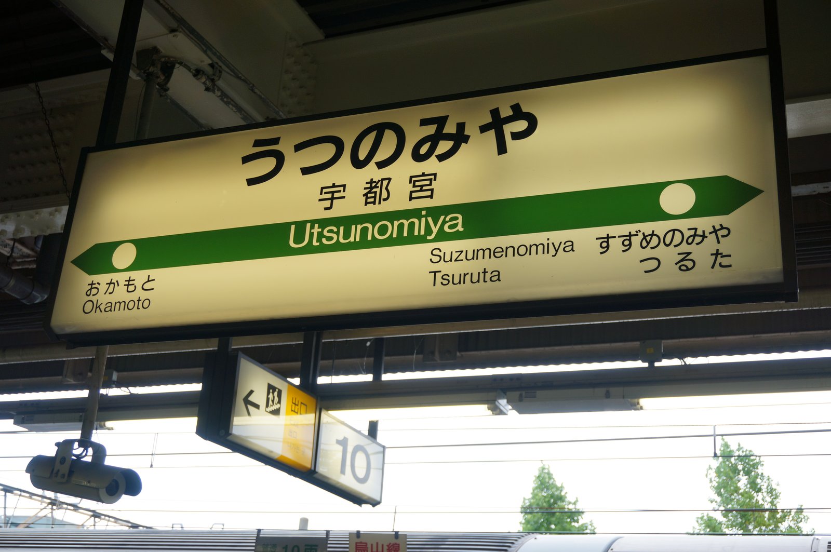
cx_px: 416
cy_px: 276
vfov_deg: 29.8
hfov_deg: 43.6
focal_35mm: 45
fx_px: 1038
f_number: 5
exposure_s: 1/60
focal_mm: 30
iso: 100
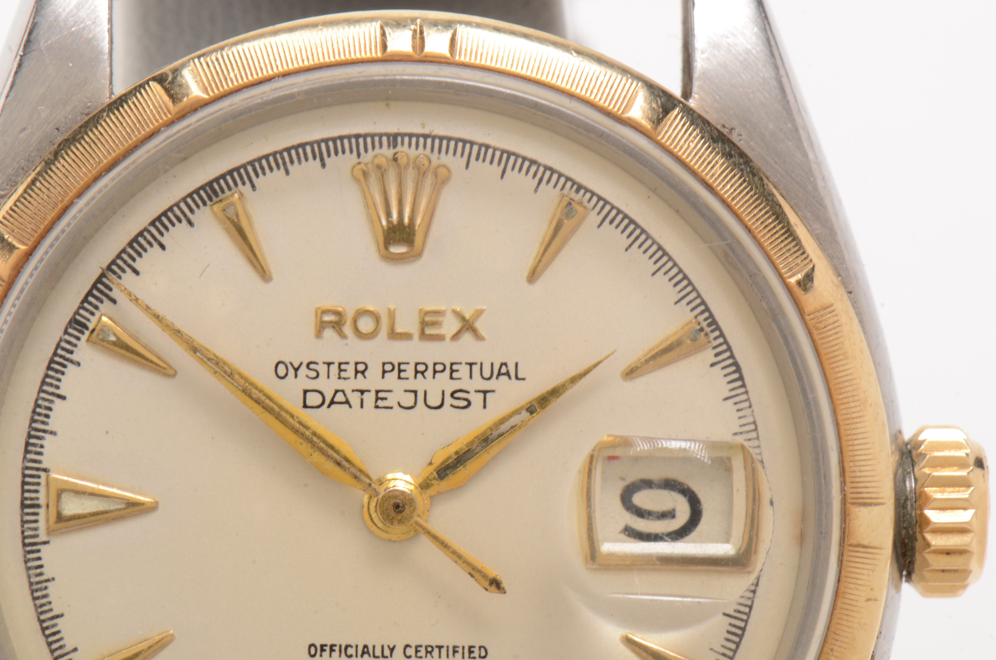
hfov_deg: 16.1
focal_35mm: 128
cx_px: 498
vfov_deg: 10.7
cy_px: 330
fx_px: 3520
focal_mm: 85
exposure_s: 1/125
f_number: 25
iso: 400
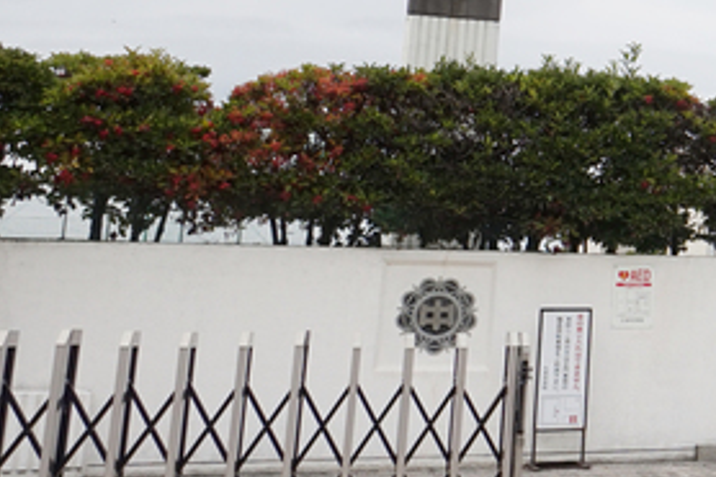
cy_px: 10
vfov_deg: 18.9
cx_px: 1071
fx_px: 1391
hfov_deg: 23.3
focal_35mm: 70
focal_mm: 12
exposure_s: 1/500
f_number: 6.3
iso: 100
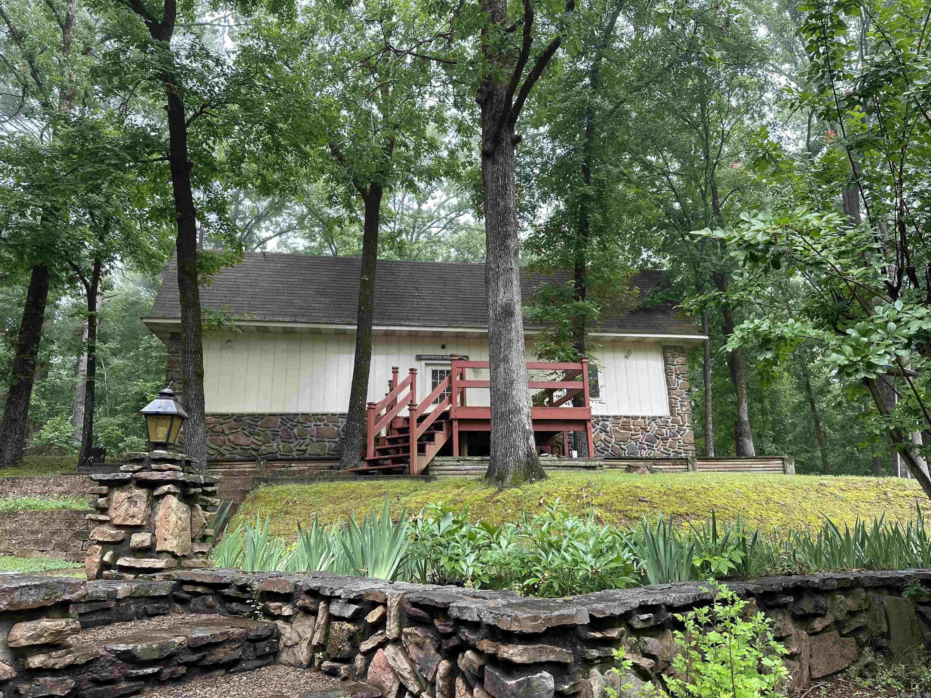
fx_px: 645
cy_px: 349
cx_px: 466
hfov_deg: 71.6
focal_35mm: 24
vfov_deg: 56.8
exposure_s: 1/444
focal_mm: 6.86
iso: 80
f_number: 1.78
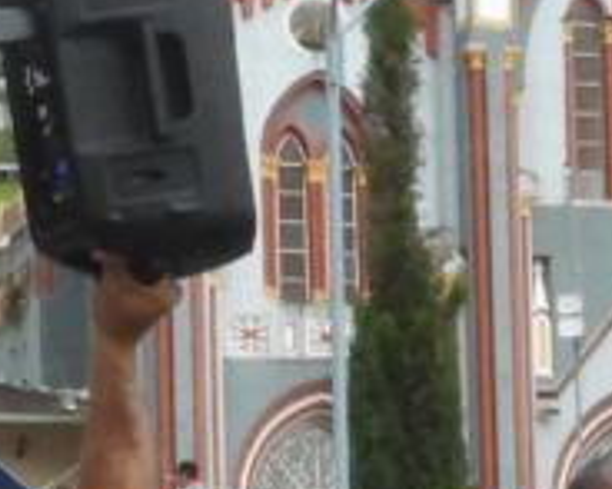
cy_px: 758
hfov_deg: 8.0
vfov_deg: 6.3
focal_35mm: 242
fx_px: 4381
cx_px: 293
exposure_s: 1/640
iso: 800
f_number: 7.1
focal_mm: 6.8
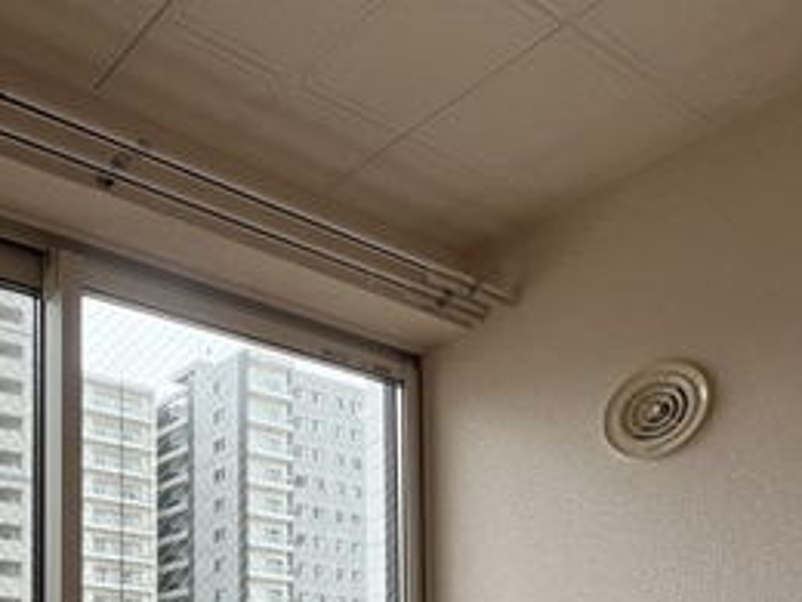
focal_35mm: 35
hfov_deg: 44.1
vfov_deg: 33.6
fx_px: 811
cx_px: -15
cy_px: 712
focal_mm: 1.57
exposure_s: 1/415
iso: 32
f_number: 1.8
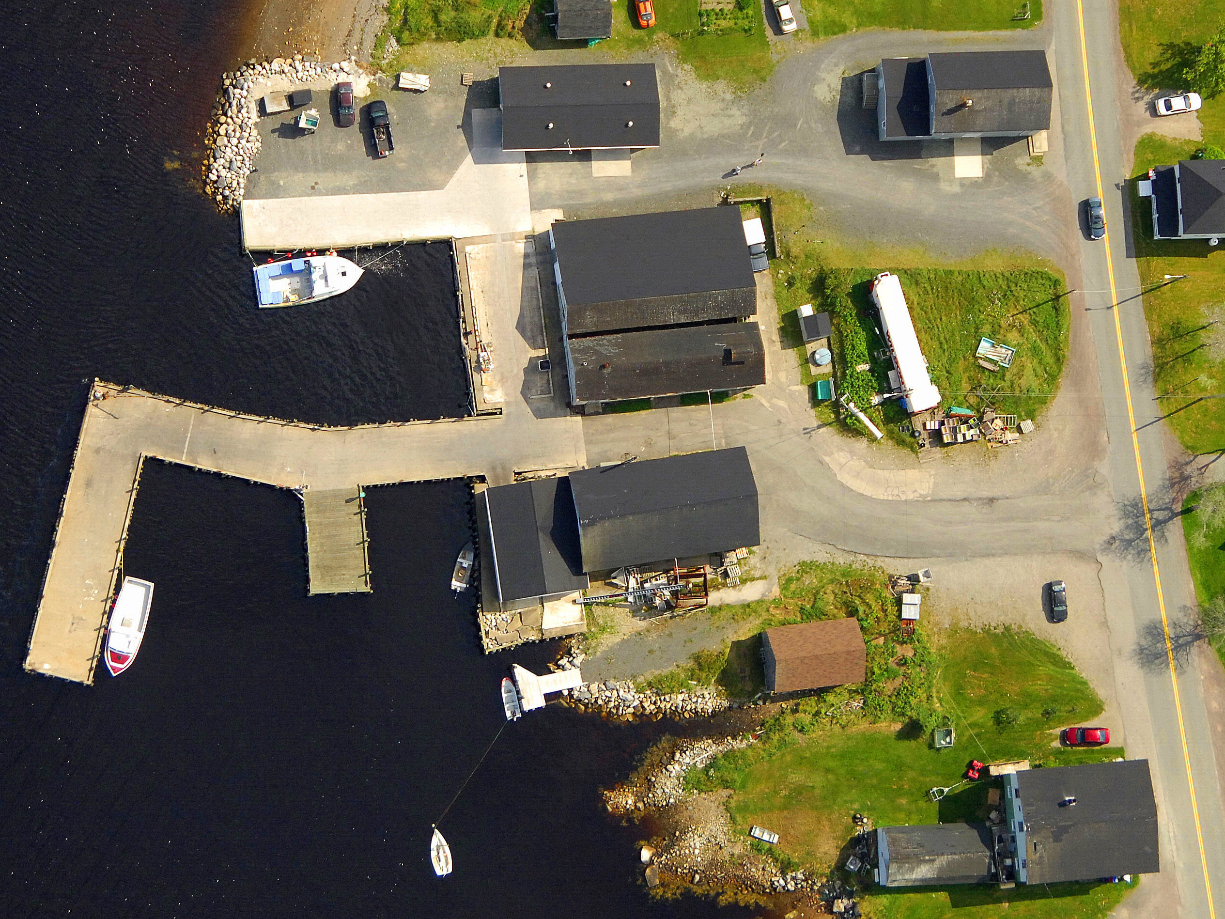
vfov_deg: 11.7
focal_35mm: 127
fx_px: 4495
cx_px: 630
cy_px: 309
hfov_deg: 15.5
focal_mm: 52
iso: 400
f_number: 6.7
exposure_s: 1/1000
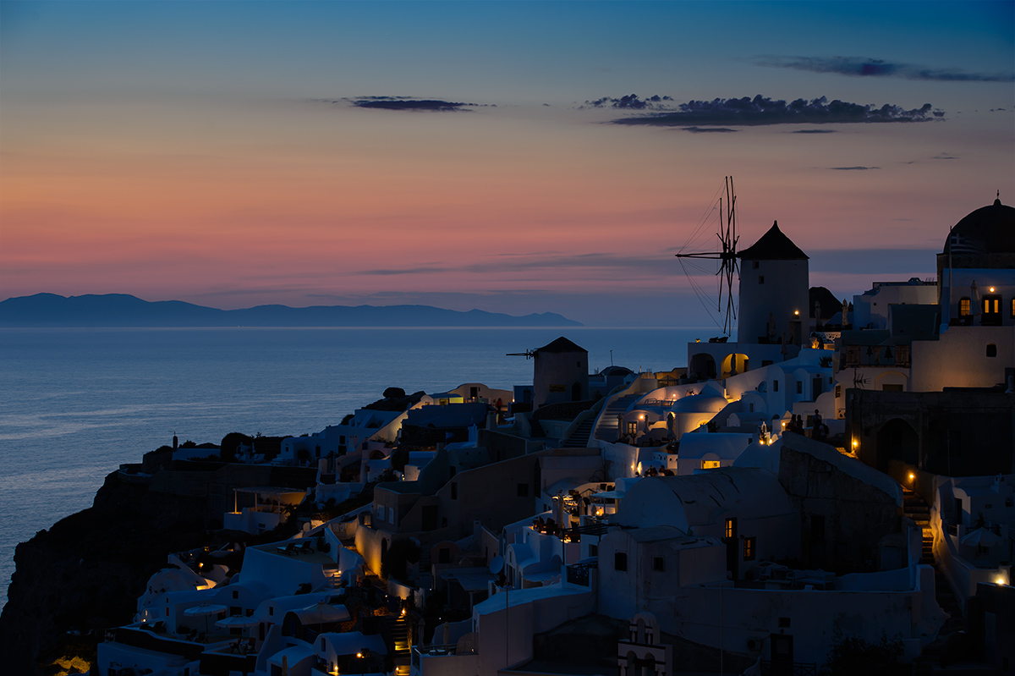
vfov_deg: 19.4
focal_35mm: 70
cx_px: 508
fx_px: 1973
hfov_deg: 28.9
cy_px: 338
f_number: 8
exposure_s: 2
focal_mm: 70
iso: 100
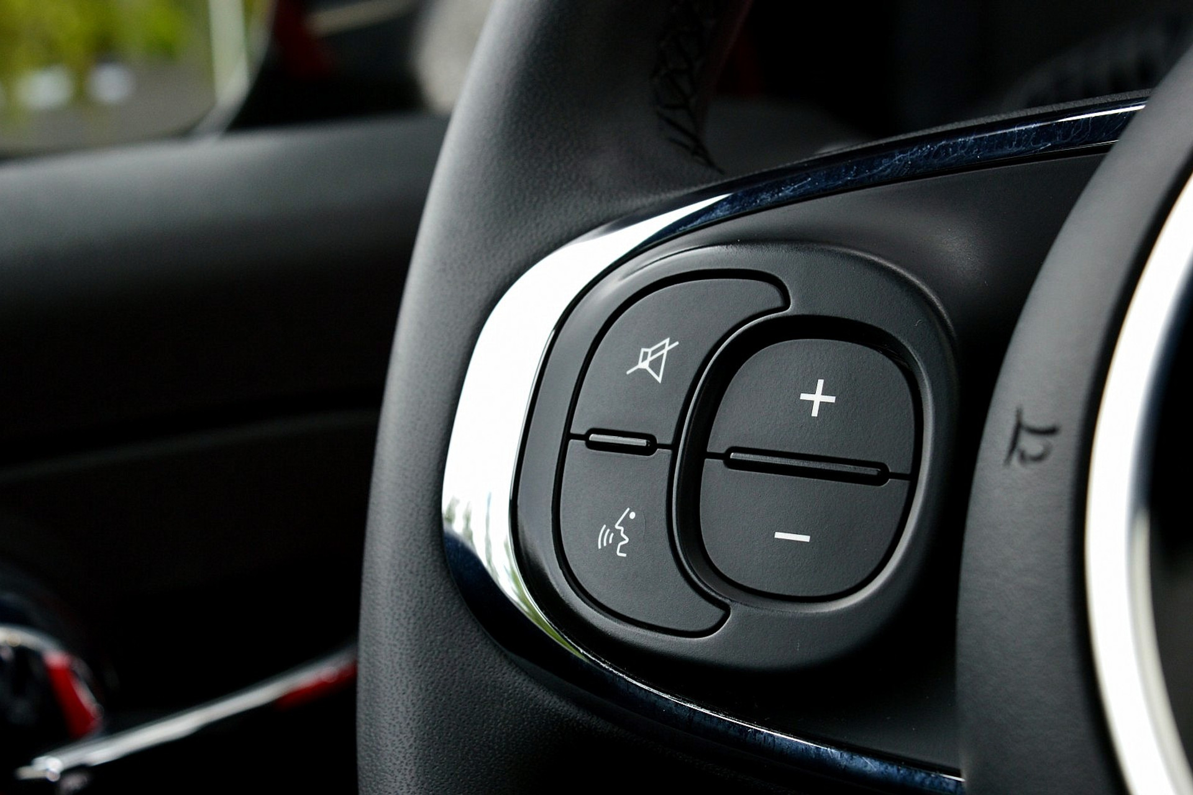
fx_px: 2286
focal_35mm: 69
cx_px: 596
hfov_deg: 29.2
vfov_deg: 19.7
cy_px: 398
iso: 400
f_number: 9
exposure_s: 1/100
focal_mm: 46
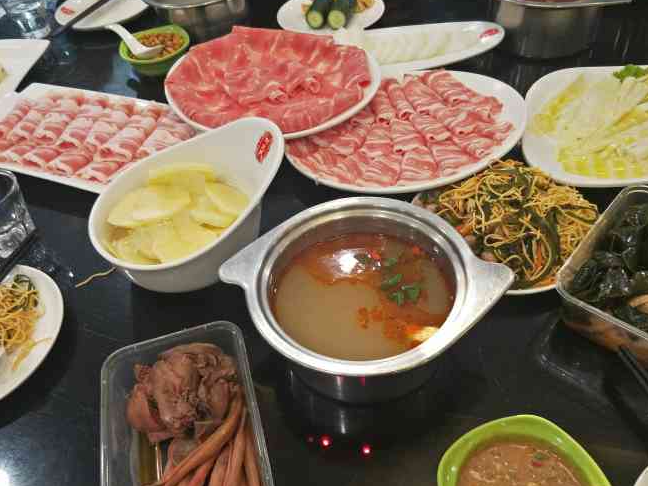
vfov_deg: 51.4
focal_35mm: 27
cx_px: 315
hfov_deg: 65.3
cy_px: 248
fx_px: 505
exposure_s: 1/50
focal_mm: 4.27
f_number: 1.7
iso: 152
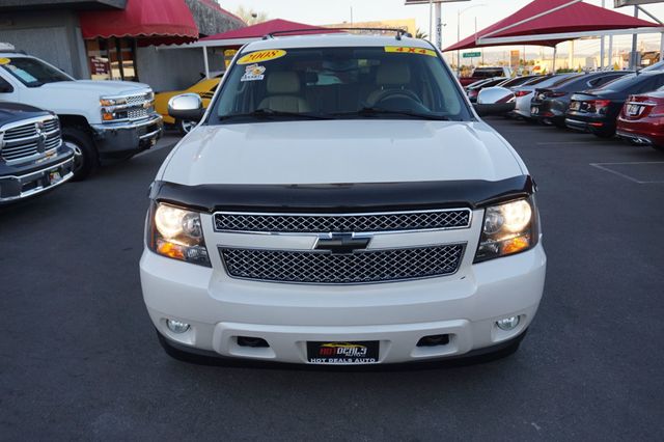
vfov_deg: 41.7
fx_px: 581
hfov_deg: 59.5
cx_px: 332
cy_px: 221
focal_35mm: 32
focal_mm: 21
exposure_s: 1/80
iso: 100
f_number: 5
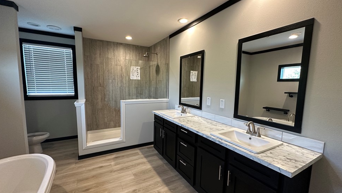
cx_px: 170
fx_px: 145
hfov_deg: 99.4
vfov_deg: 67.1
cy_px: 100
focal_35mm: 16
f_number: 2.2
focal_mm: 2.22
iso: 320
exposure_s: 1/120
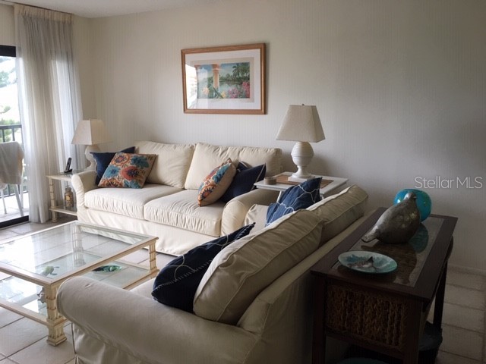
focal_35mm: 29
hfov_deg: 61.7
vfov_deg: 48.2
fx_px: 407
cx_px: 243
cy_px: 182
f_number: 2.2
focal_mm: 4.15
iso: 25
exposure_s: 1/15
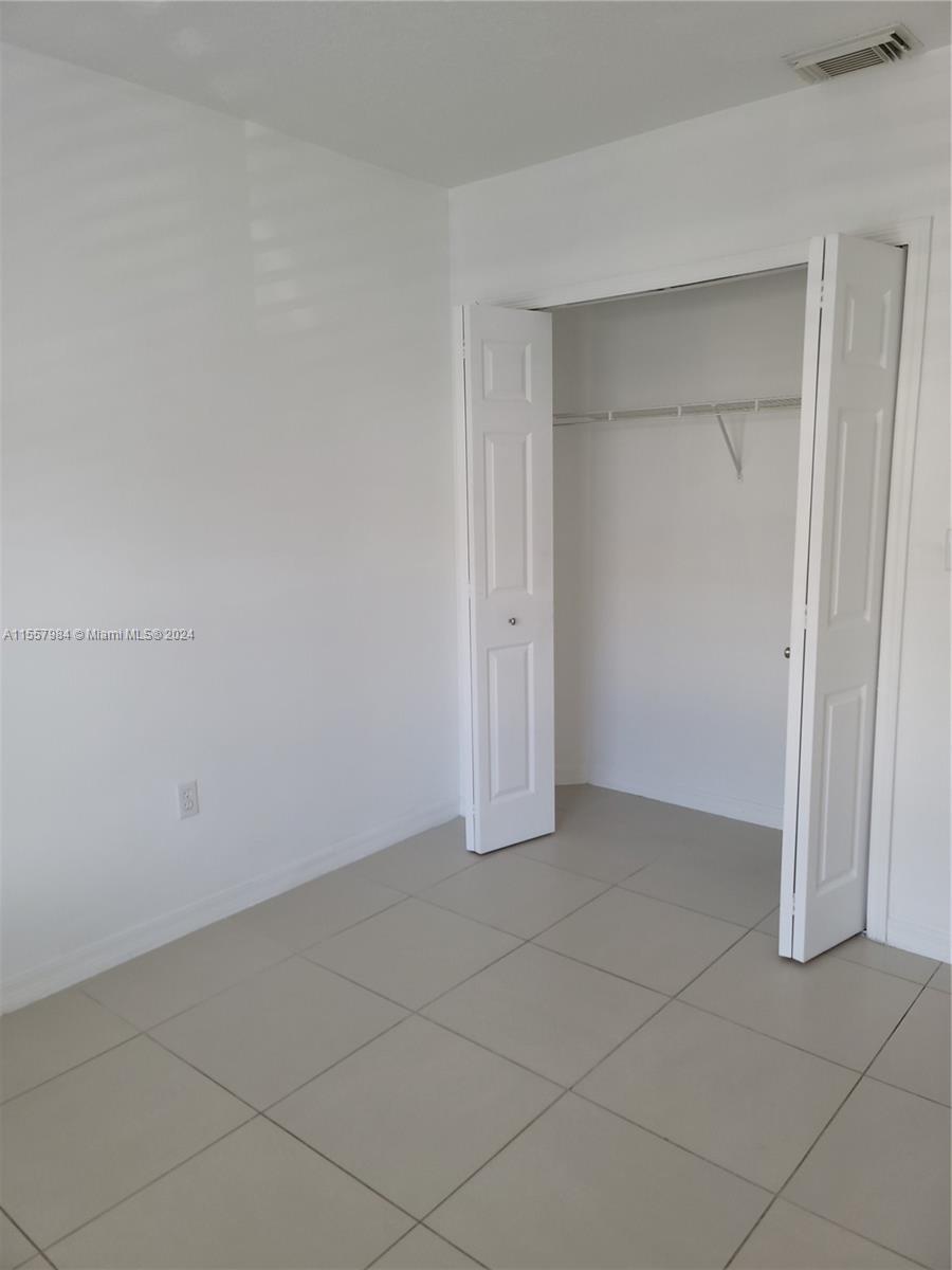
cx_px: 476
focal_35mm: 25
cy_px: 635
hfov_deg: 54.9
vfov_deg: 69.4
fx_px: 917
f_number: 1.8
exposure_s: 1/60
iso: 64
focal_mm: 7
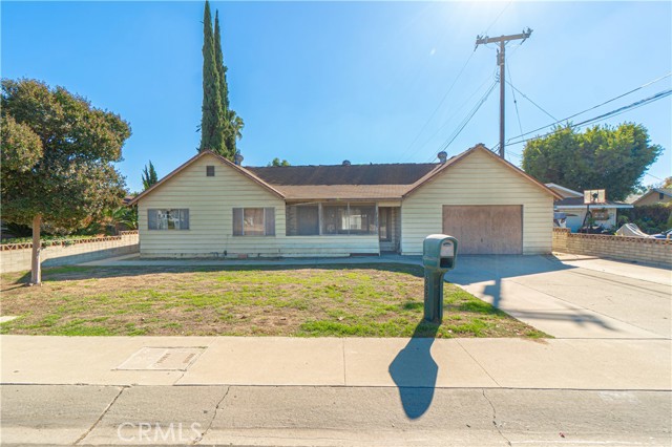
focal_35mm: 15
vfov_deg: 77.3
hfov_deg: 100.4
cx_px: 336
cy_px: 224
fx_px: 280
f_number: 7.1
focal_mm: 10
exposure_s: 1/160
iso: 100
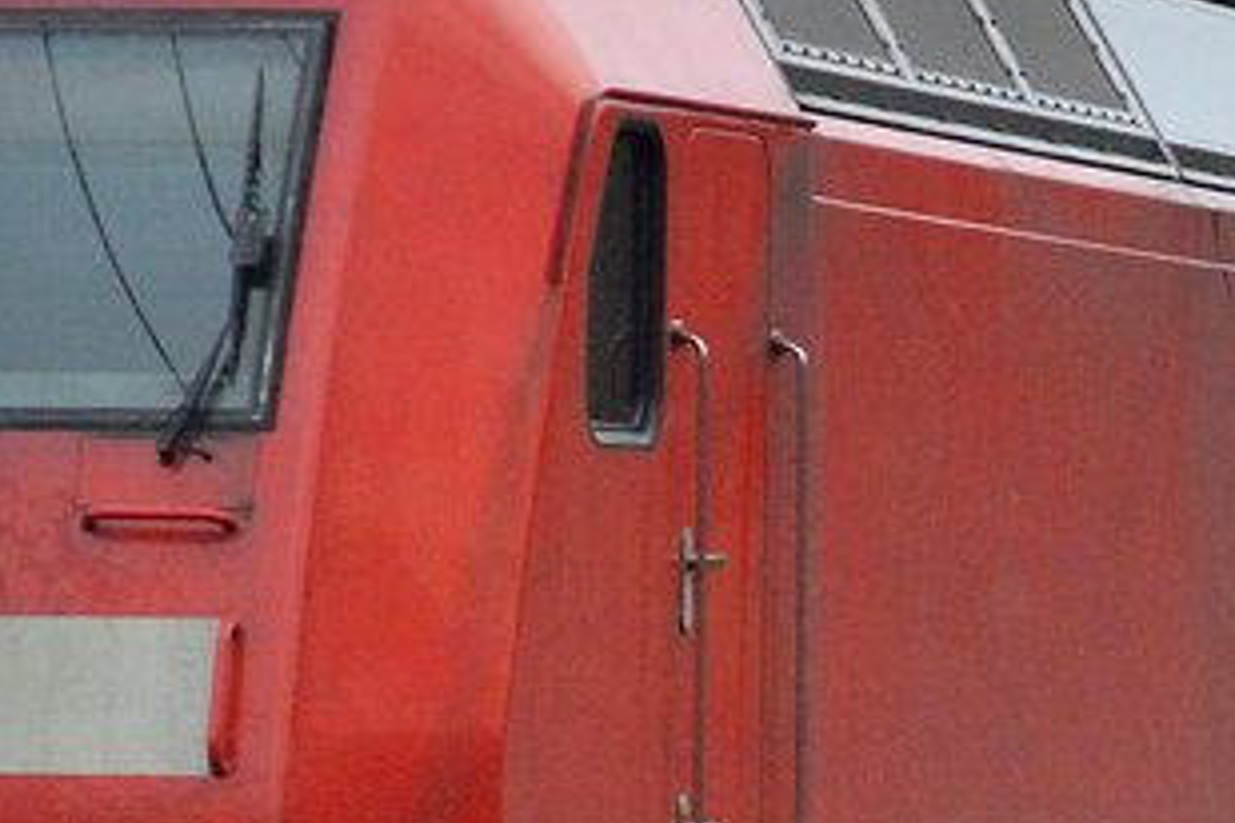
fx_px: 10975
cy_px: 585
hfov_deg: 6.4
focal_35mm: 320
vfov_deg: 4.3
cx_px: 1147
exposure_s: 1/500
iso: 1600
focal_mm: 55
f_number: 5.6
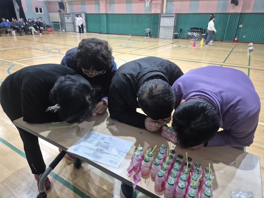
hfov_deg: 73.9
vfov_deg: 58.9
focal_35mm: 23
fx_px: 175
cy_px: 99
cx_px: 132
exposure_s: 1/120
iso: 800
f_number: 1.8
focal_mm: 5.4
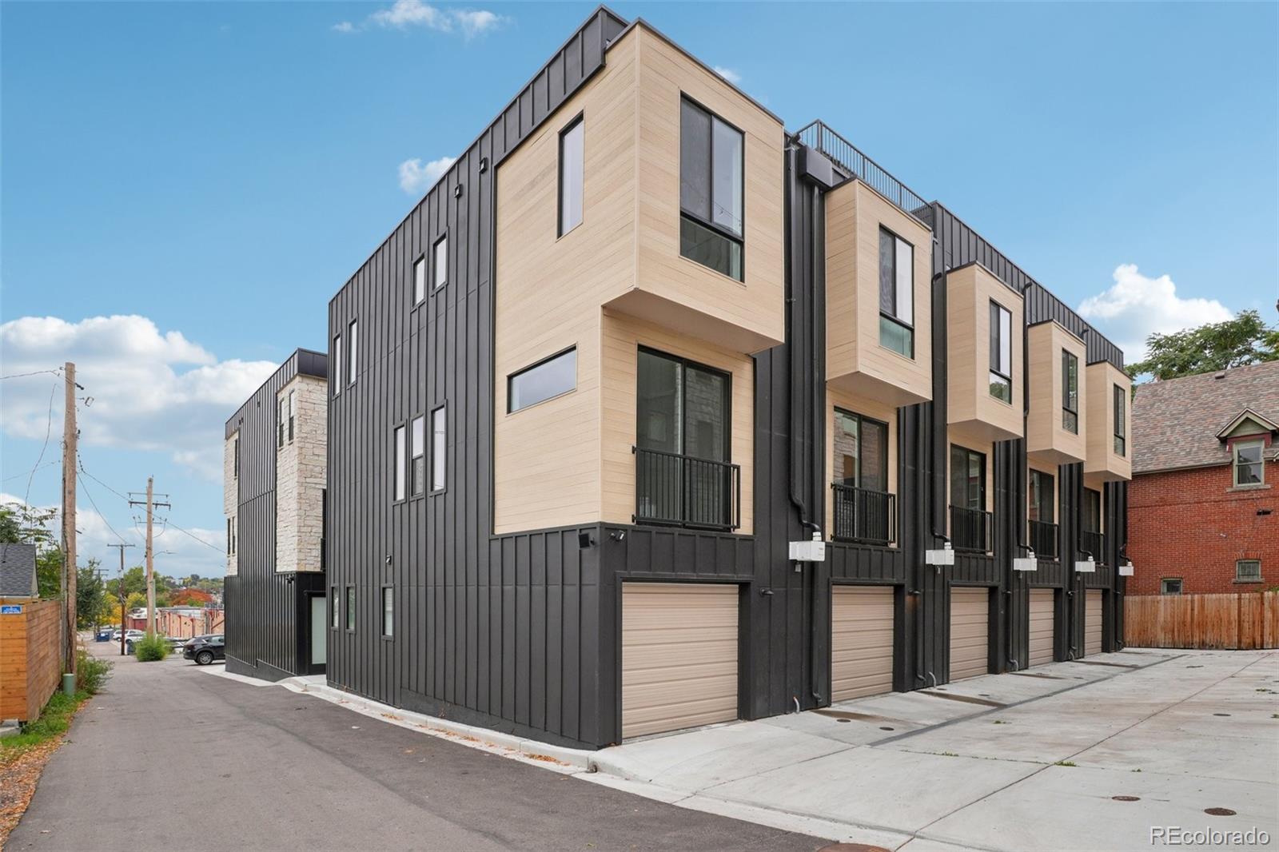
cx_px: 640
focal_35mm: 16
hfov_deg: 95.0
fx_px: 586
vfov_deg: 72.0
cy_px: 426
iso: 100
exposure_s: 1/125
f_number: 8
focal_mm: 11
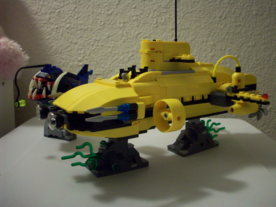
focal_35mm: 37
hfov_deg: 50.1
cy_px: 104
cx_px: 138
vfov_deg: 38.7
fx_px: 295
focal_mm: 6.2
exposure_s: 1/8
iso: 200
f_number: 2.8
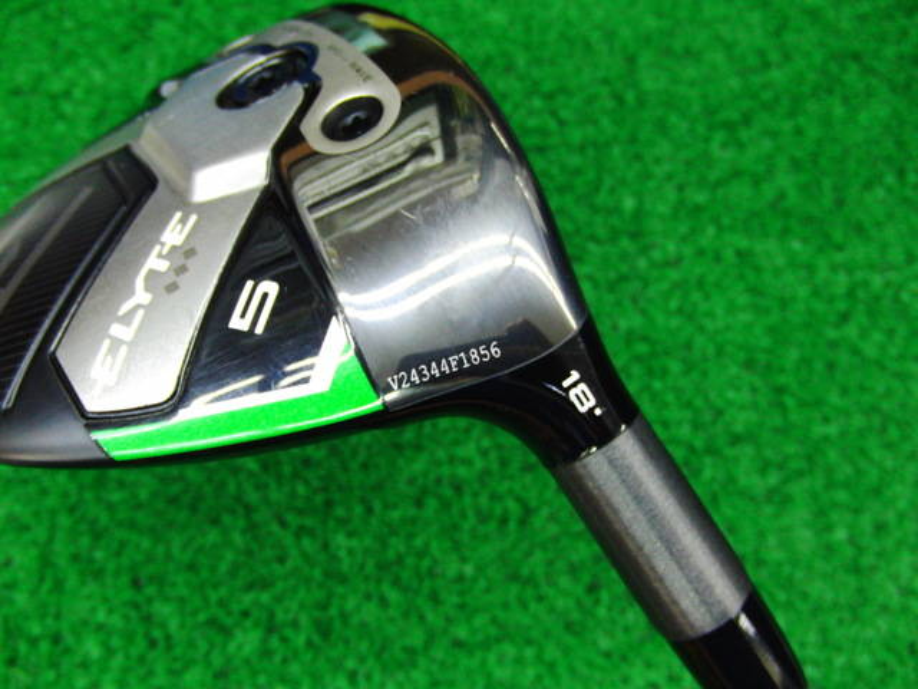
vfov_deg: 38.7
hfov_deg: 50.1
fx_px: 981
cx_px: 459
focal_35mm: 37
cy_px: 344
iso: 400
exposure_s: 1/30
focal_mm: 6.42
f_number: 3.6
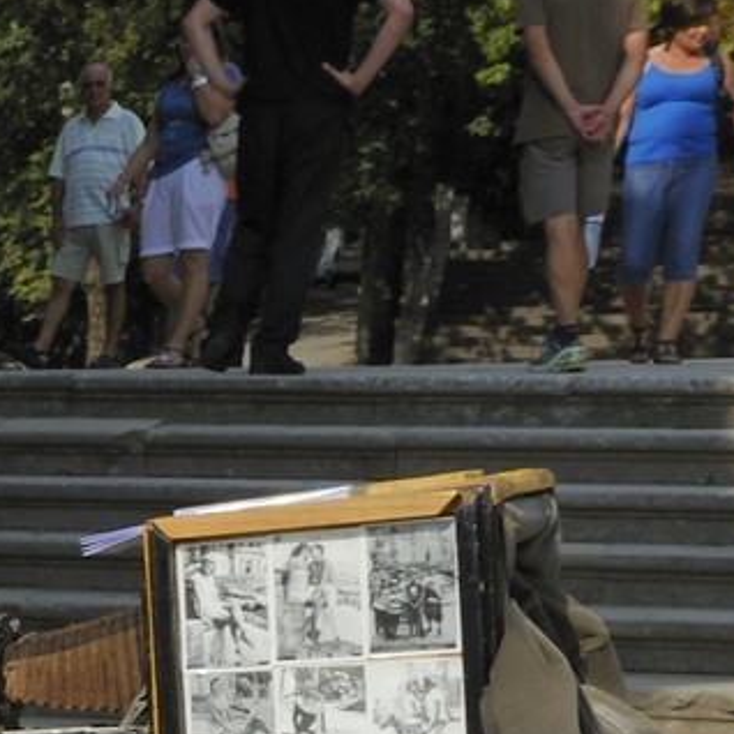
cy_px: 1034
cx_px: -1009
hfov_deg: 11.6
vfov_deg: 13.4
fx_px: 2975
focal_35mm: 124
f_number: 16
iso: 200
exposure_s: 1/160
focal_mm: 29
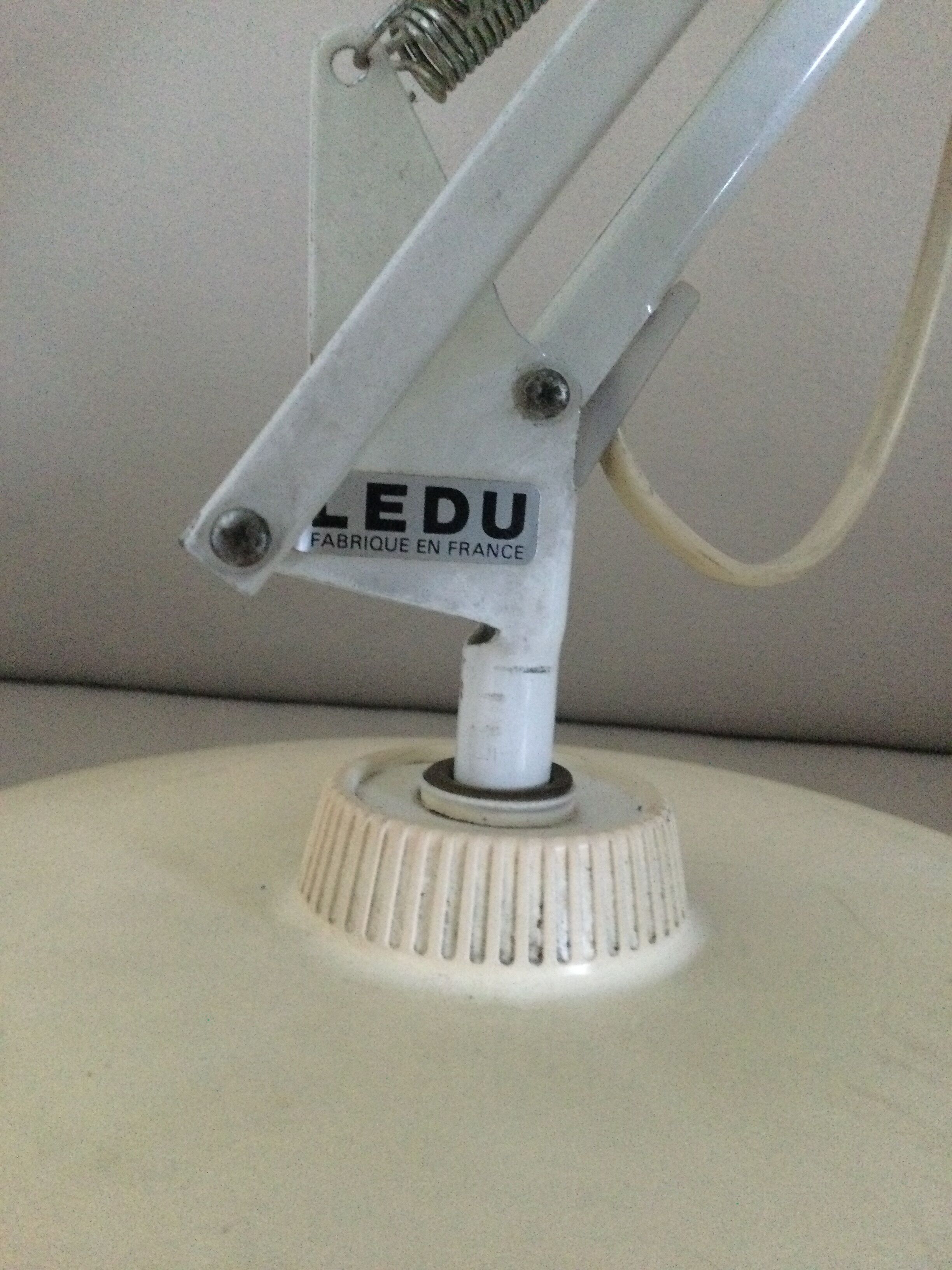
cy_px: 635
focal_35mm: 31
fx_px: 1137
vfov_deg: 58.4
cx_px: 476
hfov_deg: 45.4
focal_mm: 3.3
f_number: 2.4
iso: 800
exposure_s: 1/17
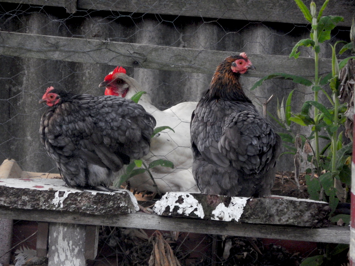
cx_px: 178
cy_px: 133
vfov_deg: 2.2
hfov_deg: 2.9
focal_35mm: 675
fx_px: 6922
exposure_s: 1/15
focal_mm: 120
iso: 800
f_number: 5.8
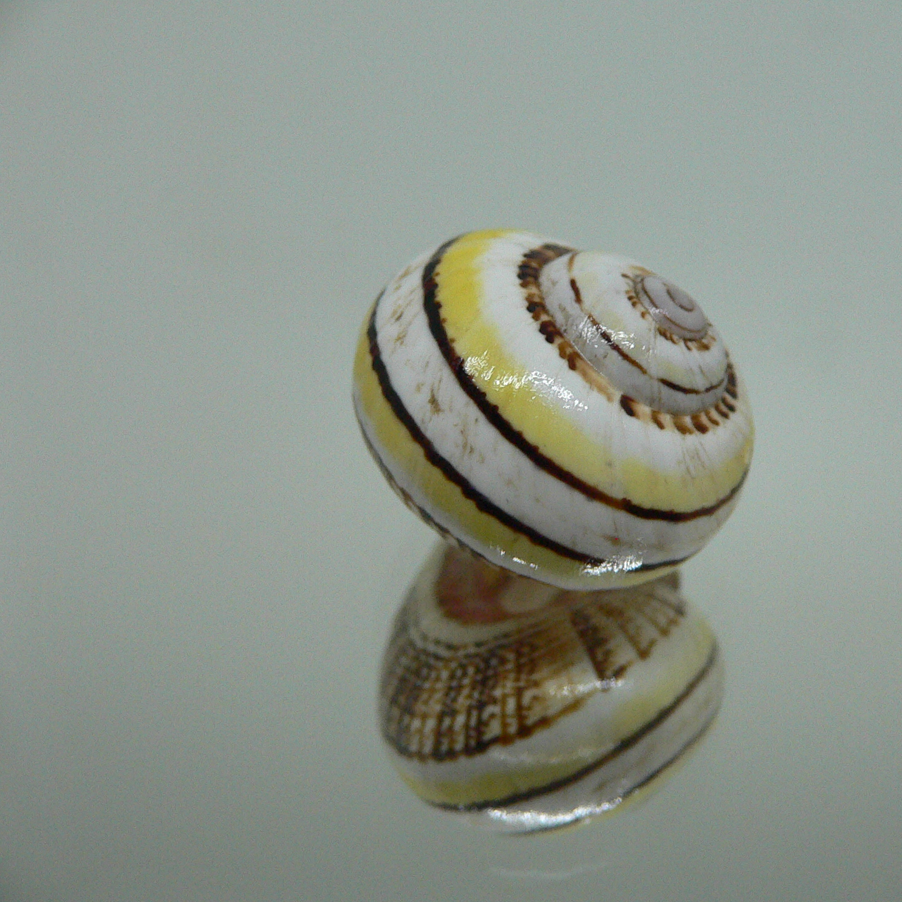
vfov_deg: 40.0
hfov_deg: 39.8
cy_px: 448
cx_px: 548
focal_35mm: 42
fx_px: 1238
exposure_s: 1/60
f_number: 2.8
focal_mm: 4.6
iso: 200
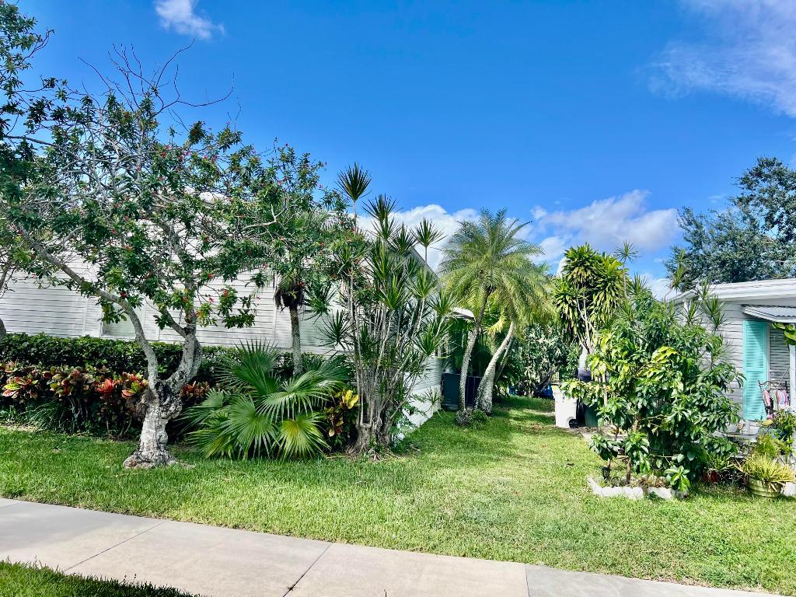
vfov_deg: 53.1
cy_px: 298
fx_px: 598
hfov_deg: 67.3
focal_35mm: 26
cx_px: 398
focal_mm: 5.7
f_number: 1.5
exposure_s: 1/2915
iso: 50
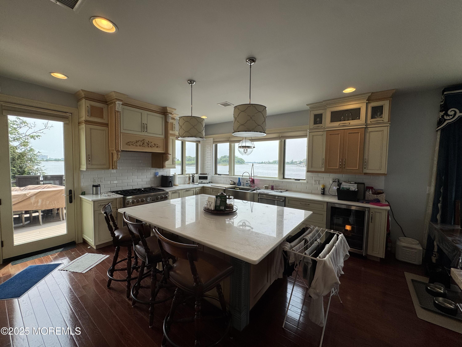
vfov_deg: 85.7
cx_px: 231
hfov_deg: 102.1
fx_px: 187
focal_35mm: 14
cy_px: 174
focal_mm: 2.22
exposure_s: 1/399
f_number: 2.2
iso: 40
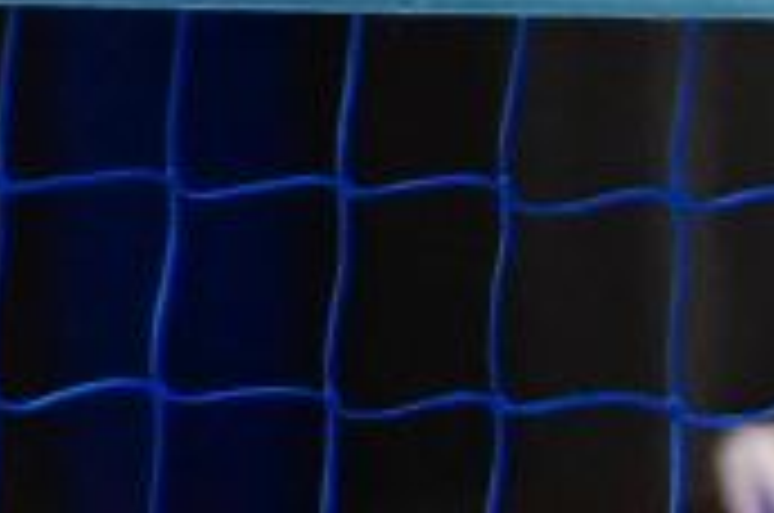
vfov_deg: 1.2
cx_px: 2032
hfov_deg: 1.7
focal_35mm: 1190
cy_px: 682
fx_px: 25537
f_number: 4
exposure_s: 1/1000
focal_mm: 200
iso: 2500
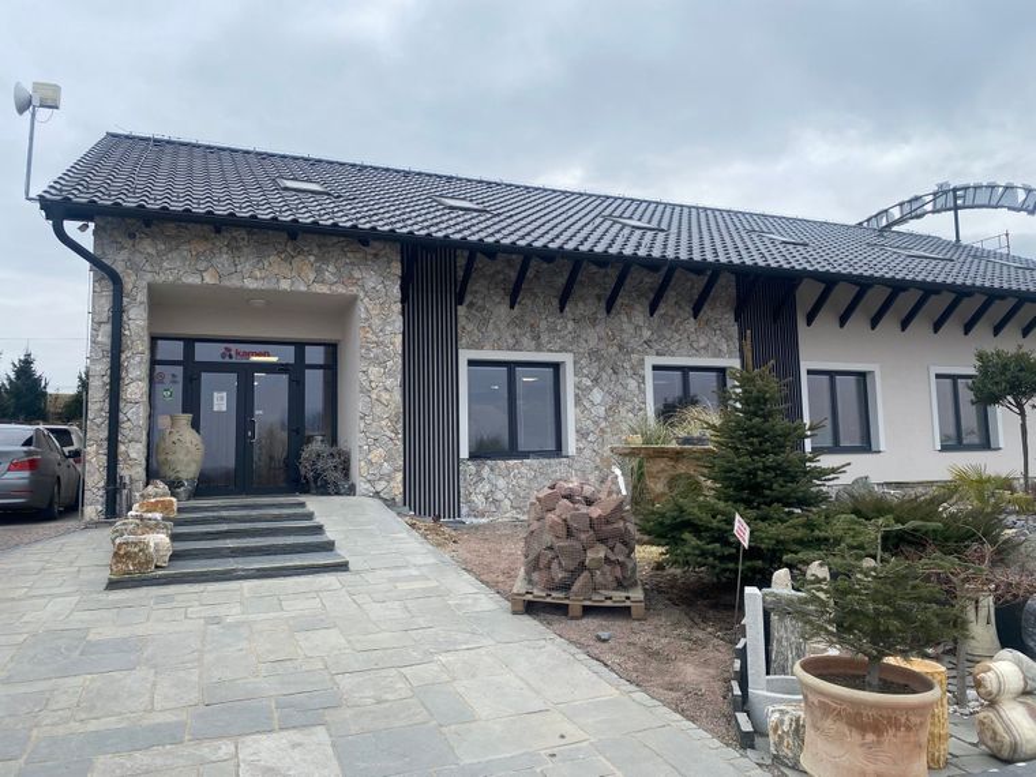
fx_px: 778
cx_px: 518
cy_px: 388
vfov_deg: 53.1
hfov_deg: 67.3
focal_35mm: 26
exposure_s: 1/1377
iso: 32
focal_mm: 4.25
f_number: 1.8
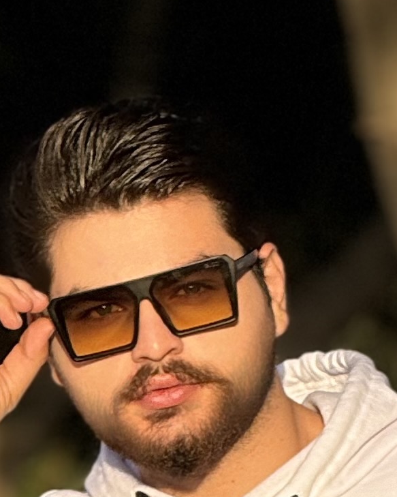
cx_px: 234
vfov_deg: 2.9
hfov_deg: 2.4
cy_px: 1354
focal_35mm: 648
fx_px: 9519
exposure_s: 1/550
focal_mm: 15.66
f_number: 2.8
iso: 50
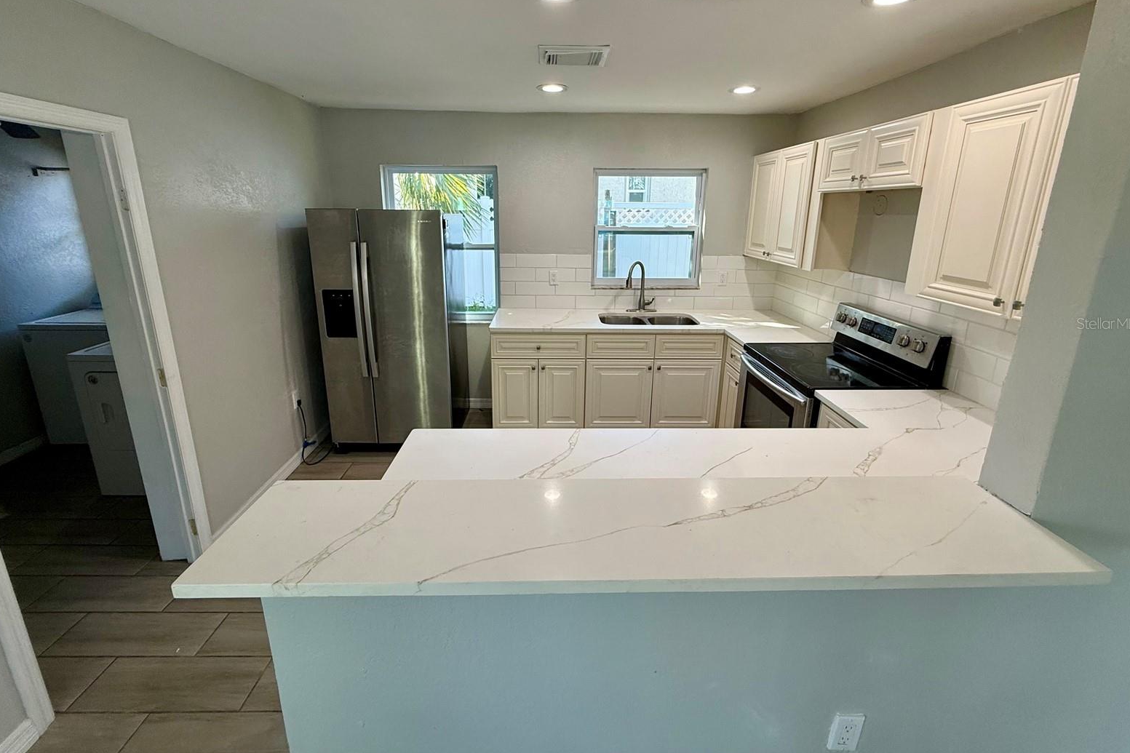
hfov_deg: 100.4
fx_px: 471
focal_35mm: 15
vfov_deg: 76.9
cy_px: 323
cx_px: 563
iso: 125
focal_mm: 2.22
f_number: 2.2
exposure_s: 1/120
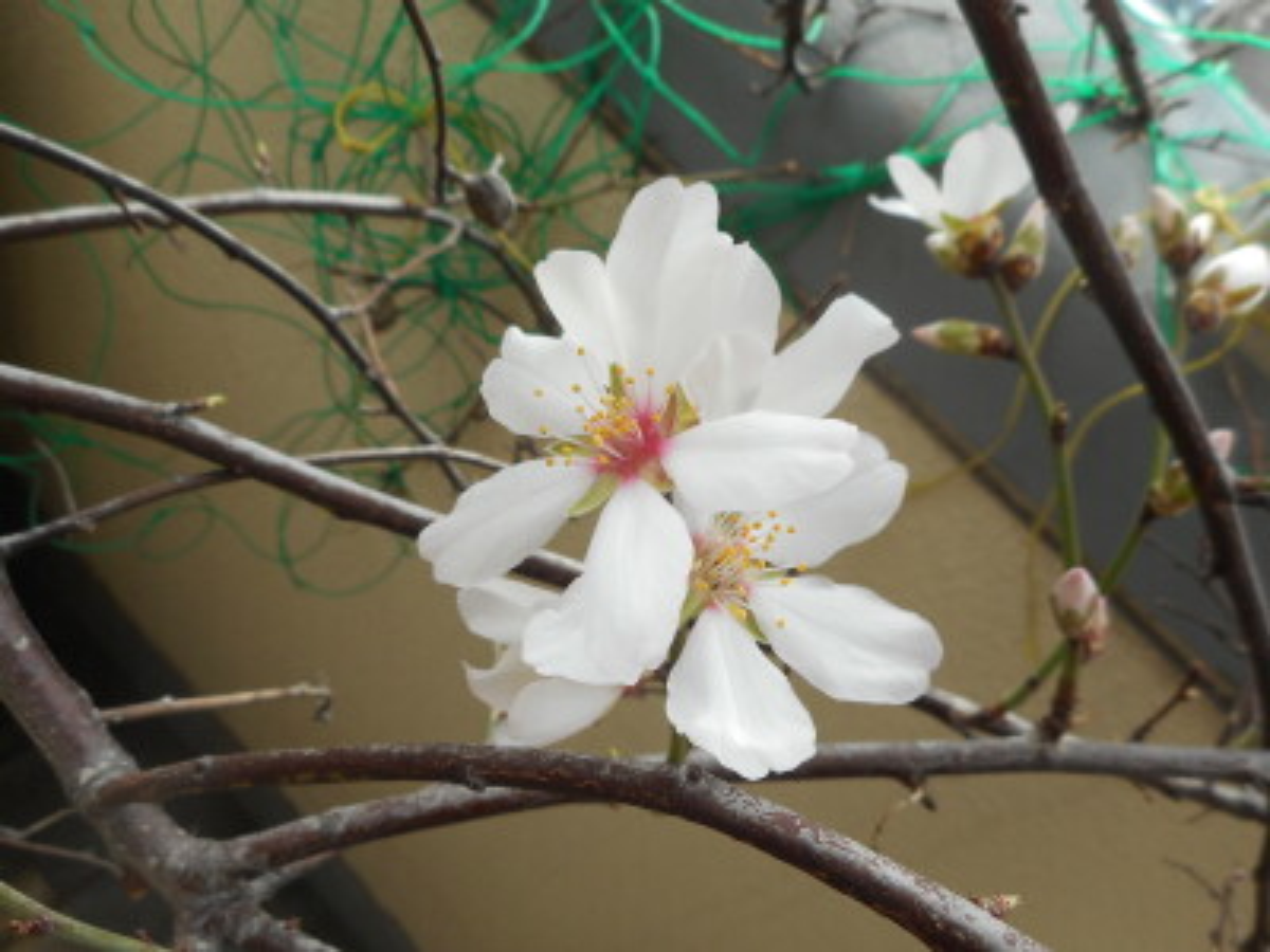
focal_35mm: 25
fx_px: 917
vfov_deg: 54.9
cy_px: 476
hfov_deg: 69.4
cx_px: 635
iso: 80
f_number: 3.7
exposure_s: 1/160
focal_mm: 4.5
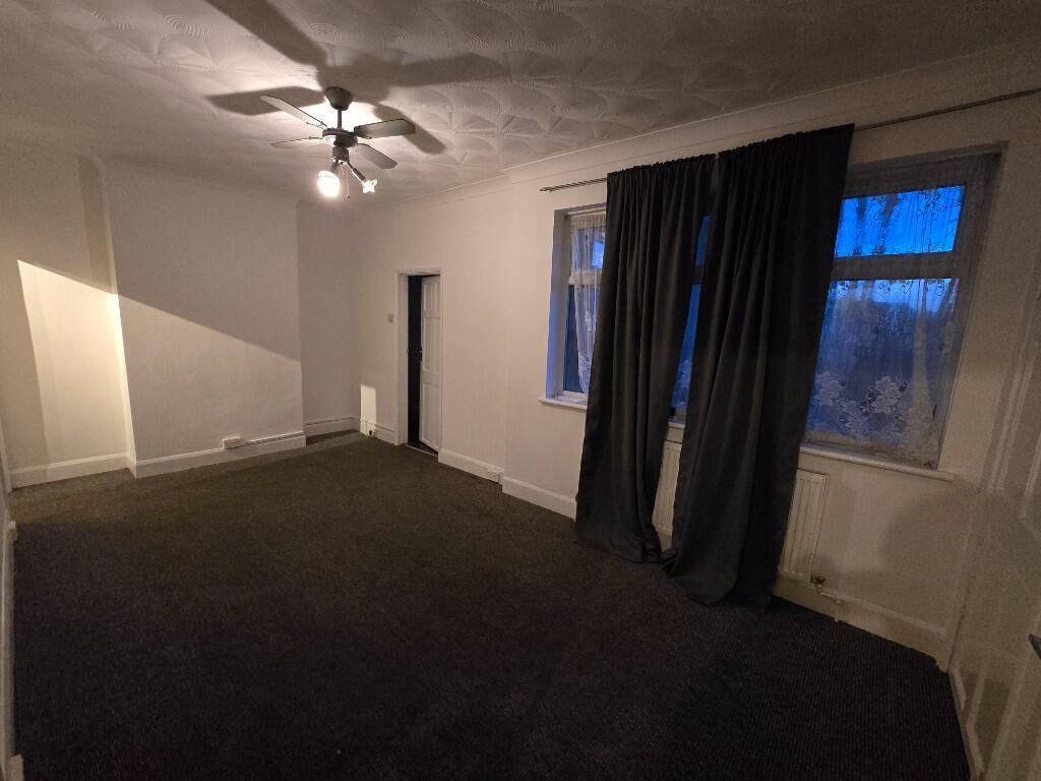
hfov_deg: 106.2
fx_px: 391
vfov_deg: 89.9
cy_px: 390
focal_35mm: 13
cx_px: 520
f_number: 2.2
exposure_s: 1/50
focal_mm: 2.2
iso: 1600
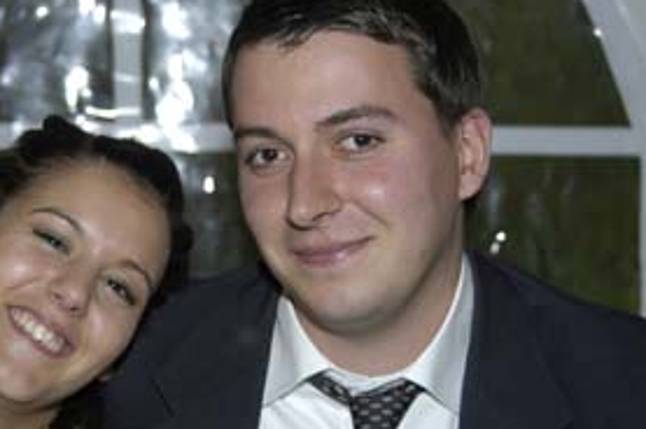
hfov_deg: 19.6
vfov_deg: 13.1
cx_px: 201
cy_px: 224
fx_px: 1864
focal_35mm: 104
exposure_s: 1/60
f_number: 5
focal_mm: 48
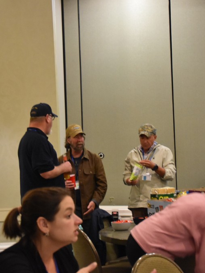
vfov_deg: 20.0
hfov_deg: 15.1
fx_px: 773
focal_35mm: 98
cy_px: 127
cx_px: 97
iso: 3200
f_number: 4.5
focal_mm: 40
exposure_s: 1/60
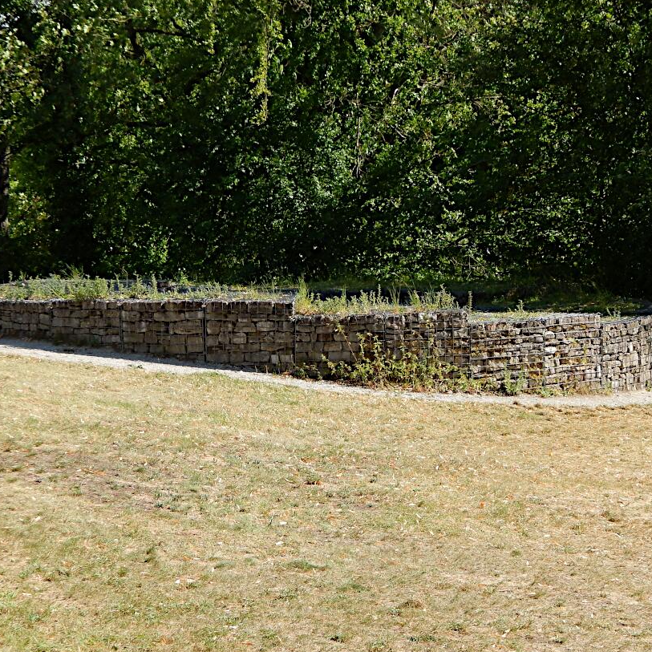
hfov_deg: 19.3
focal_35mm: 90
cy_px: 354
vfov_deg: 19.3
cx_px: 343
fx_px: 1918
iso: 125
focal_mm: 12.3
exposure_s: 1/500
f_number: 4.1
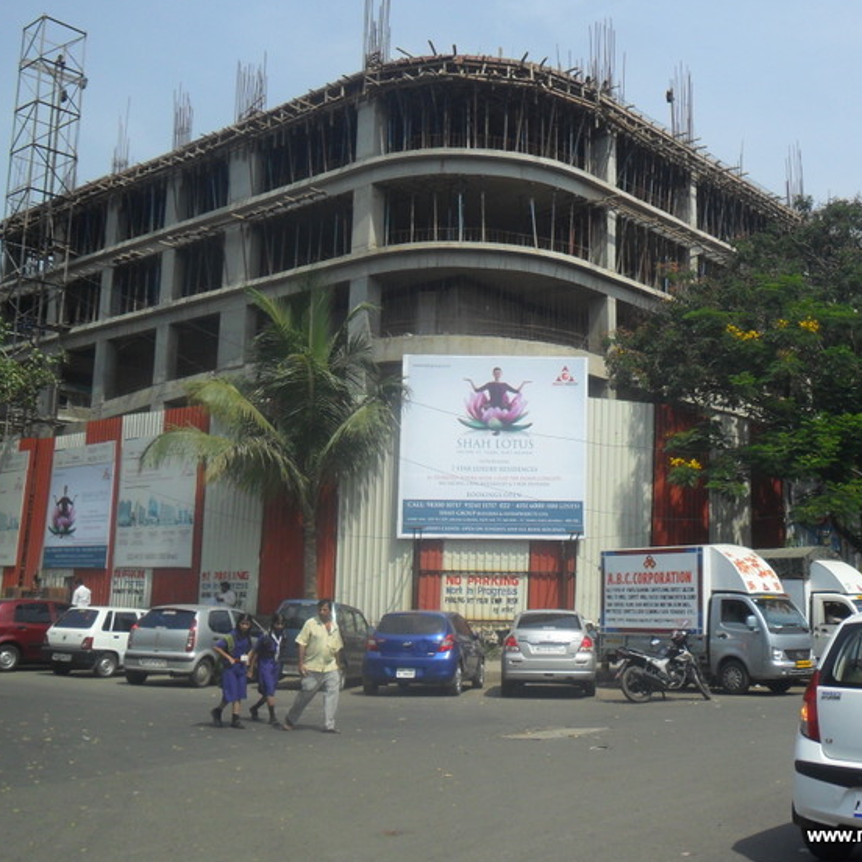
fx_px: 1127
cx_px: 562
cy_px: 413
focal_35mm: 40
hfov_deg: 41.4
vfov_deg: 41.9
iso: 100
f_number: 9.4
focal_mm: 5.7
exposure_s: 1/180
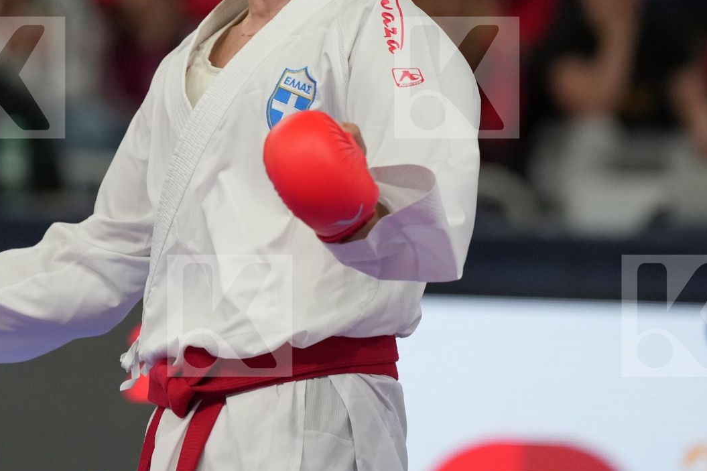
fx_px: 10053
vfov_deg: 2.7
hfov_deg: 4.0
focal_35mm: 512
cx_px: 230
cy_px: 78
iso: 2000
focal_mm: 200
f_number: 2.8
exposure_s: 1/1000
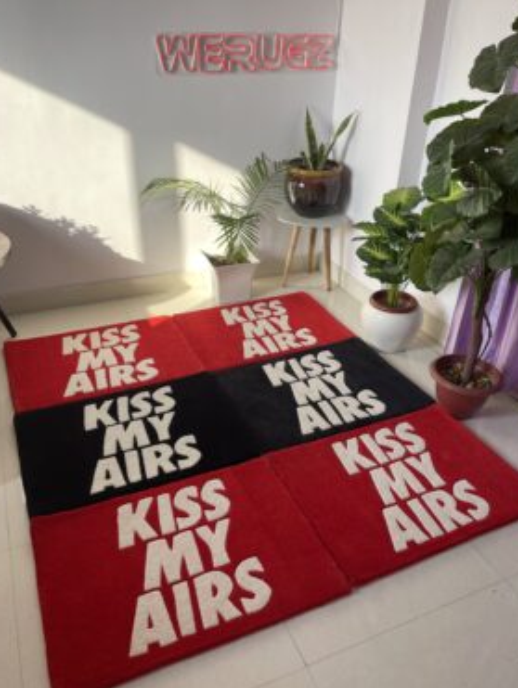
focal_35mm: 28
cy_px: 352
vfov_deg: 63.4
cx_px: 256
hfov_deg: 49.8
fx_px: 558
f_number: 1.6
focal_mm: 4.2
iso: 32
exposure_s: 1/228
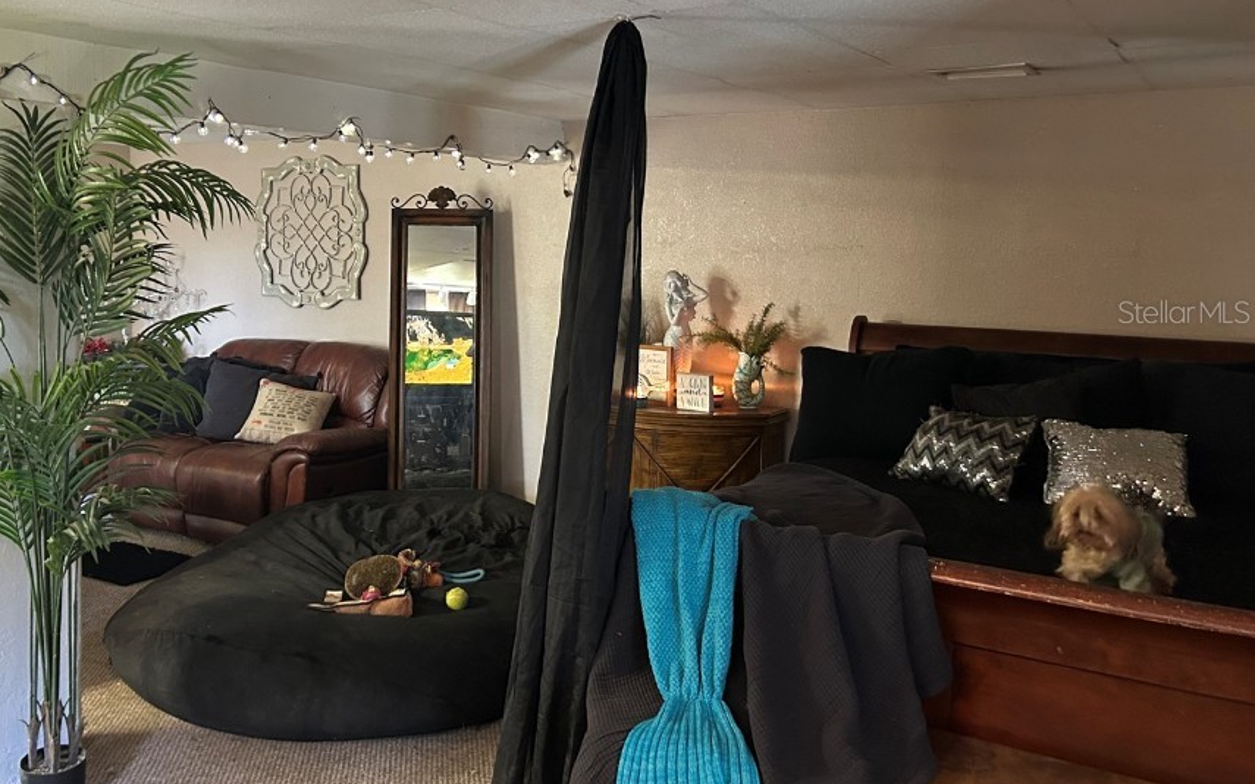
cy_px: 311
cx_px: 505
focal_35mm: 33
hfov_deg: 57.7
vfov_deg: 38.1
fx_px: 1128
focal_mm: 5.7
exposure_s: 1/40
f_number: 1.5
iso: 400
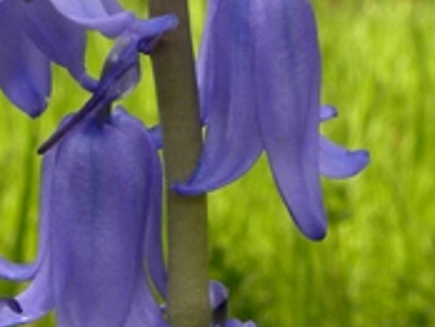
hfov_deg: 8.2
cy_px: 364
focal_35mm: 239
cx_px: -42
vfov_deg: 6.2
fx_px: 3008
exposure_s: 1/55.2
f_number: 8
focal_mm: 9.2
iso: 64
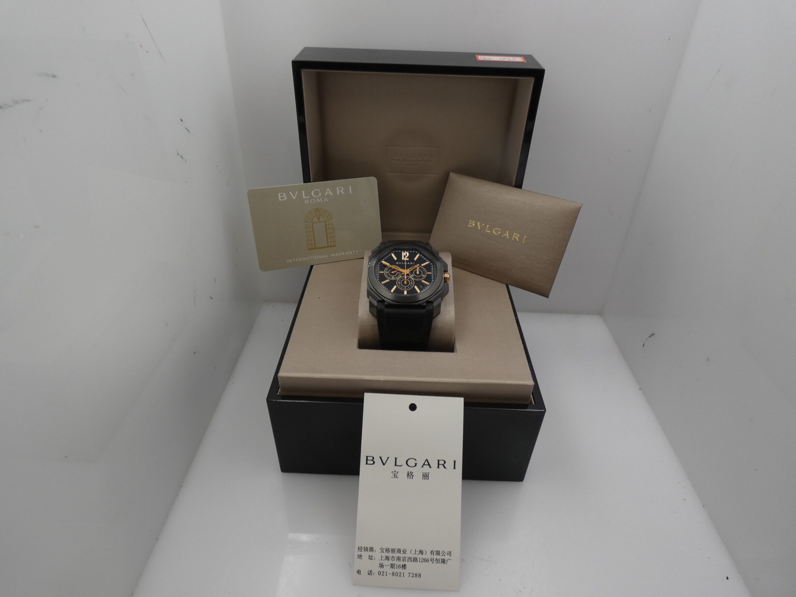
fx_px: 483
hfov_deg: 79.0
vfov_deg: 63.4
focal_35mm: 21
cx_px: 394
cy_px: 308
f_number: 2.8
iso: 80
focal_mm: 3.6
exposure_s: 1/250
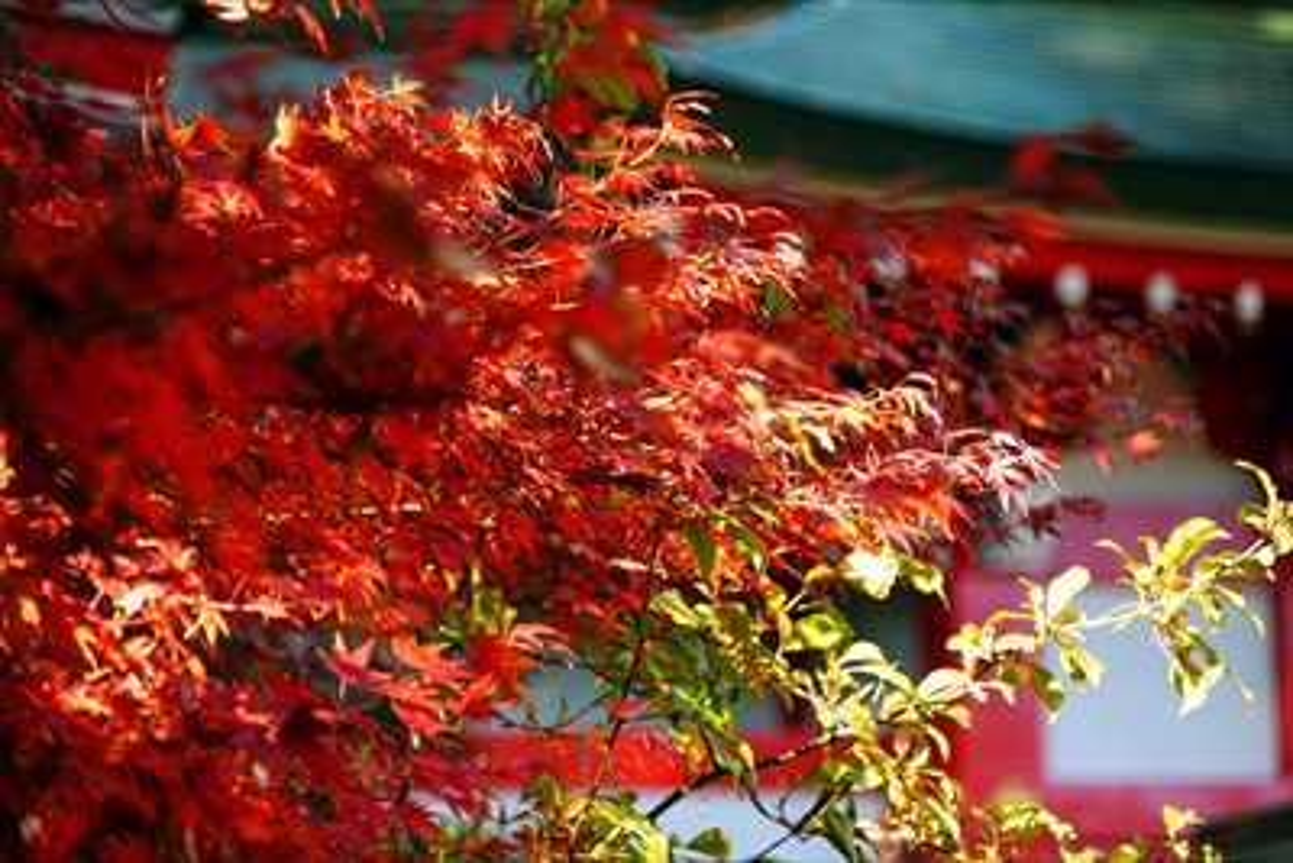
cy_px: 432
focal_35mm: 169
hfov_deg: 12.2
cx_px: 646
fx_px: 6072
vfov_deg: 8.1
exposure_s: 1/200
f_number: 6.3
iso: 640
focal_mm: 169
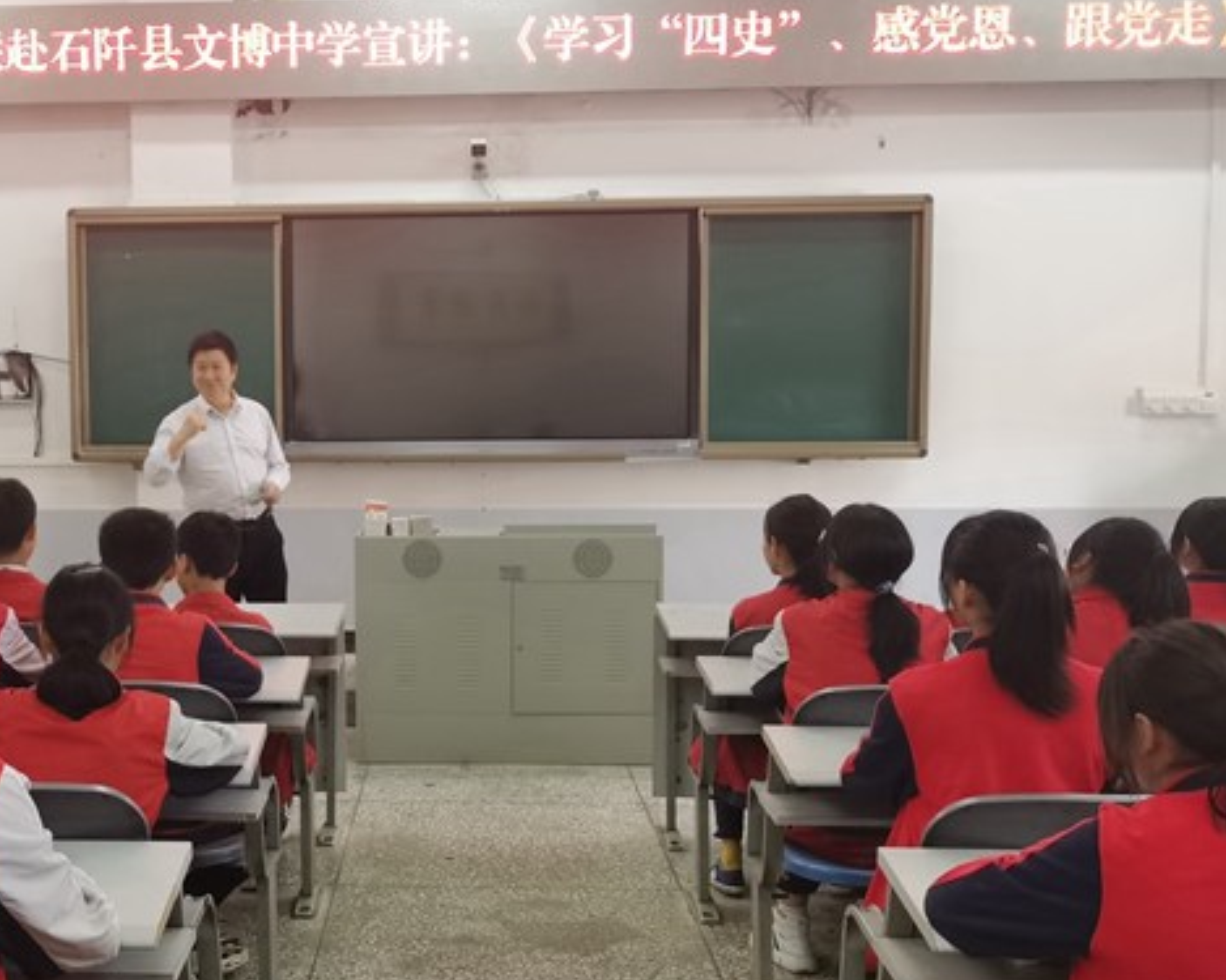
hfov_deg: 40.3
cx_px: 353
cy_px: 504
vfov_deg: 33.4
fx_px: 1632
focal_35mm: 45
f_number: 1.8
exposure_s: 1/50
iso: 160
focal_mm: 5.58
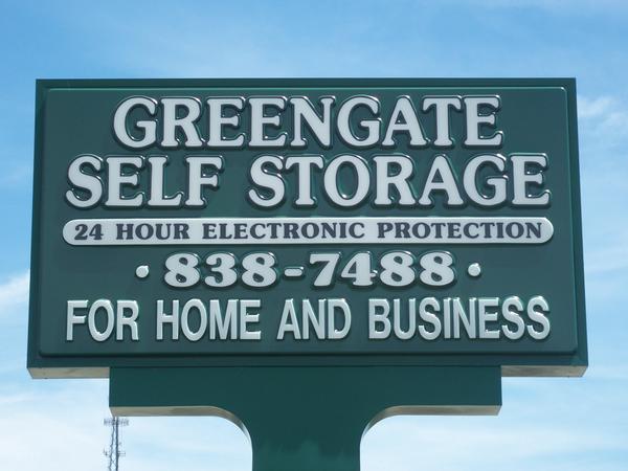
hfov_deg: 16.8
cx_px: 314
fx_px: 2123
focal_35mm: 117
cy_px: 236
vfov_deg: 12.7
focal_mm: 19.2
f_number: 4.4
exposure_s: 1/320
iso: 64
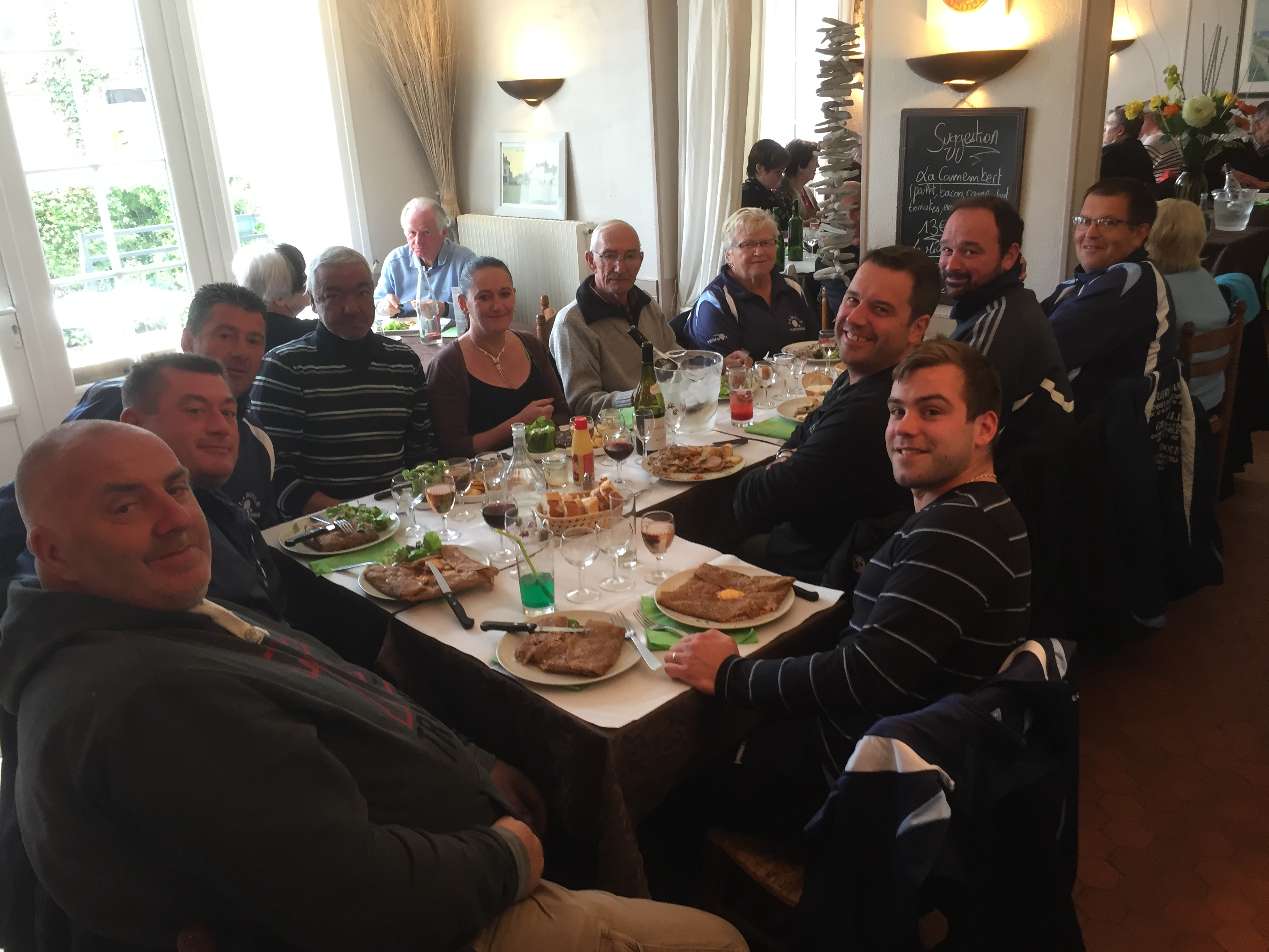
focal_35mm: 29
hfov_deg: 61.7
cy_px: 476
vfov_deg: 48.2
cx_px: 634
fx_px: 1063
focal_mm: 4.15
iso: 100
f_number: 2.2
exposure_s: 1/33
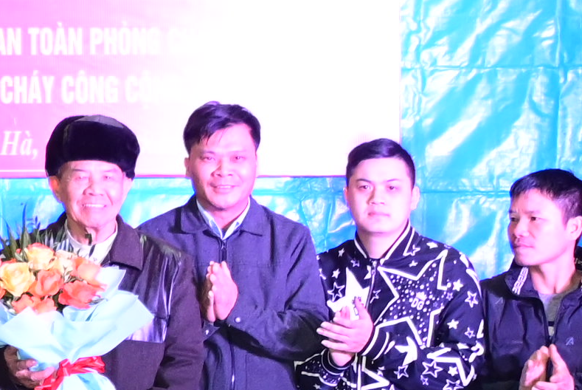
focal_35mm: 179
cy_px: 295
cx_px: -132
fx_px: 2897
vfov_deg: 7.7
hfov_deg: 11.2
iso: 2000
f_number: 4
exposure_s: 1/200
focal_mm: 32
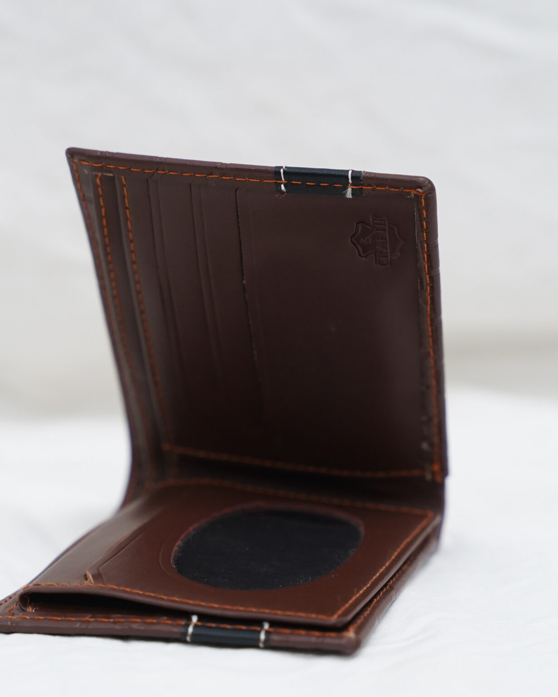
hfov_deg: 14.5
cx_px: 225
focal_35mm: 106
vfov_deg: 18.1
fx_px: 2186
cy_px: 379
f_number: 4.5
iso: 1600
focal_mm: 67.6
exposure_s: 1/200
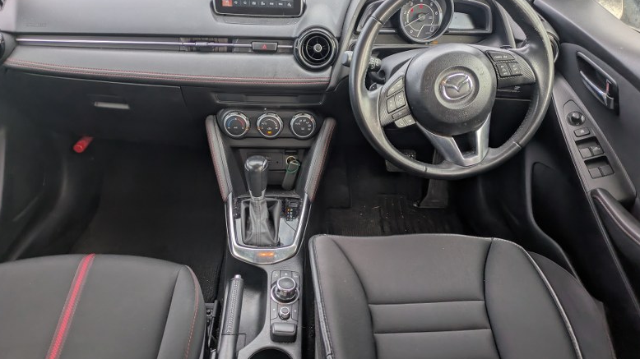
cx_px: 319
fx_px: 475
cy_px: 150
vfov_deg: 41.3
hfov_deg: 67.9
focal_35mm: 28
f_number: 1.89
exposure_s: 1/203
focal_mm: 5.43
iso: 49
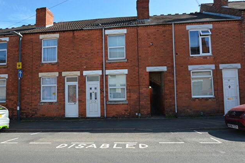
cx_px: 121
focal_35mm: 20
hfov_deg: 84.0
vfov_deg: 61.8
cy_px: 84
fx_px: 136
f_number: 6.3
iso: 100
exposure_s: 1/200
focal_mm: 12
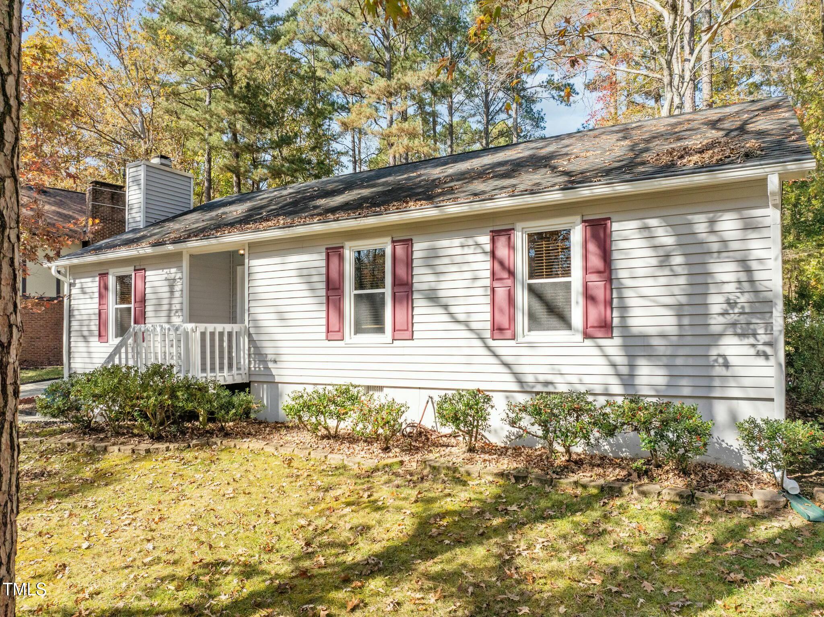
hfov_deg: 71.6
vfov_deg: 56.8
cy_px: 308
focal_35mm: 24
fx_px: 571
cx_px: 412
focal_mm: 12.29
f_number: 2.8
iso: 280
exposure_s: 1/2000
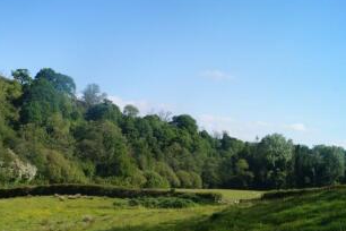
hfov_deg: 44.7
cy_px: 174
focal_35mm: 42
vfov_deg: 31.3
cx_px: 84
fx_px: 404
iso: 100
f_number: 11
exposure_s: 1/80
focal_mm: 18
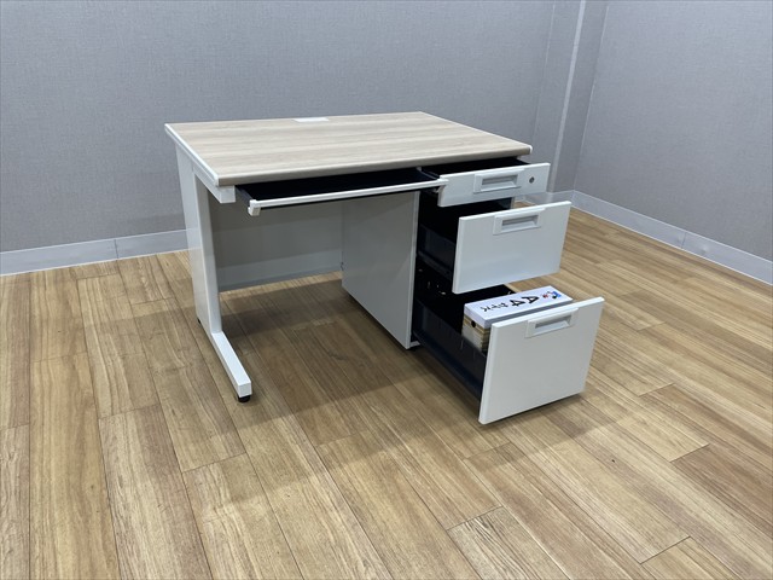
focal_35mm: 26
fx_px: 581
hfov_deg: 67.3
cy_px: 290
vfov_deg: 53.1
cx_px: 386
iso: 100
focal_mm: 4.2
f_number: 1.6
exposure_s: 1/100
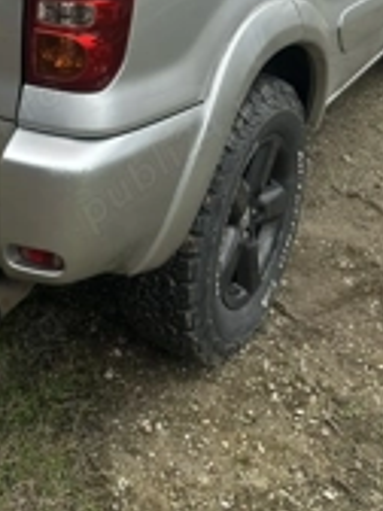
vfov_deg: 30.7
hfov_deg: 25.2
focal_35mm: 57
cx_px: 70
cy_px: -30
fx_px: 841
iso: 80
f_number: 1.78
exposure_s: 1/709
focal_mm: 6.86
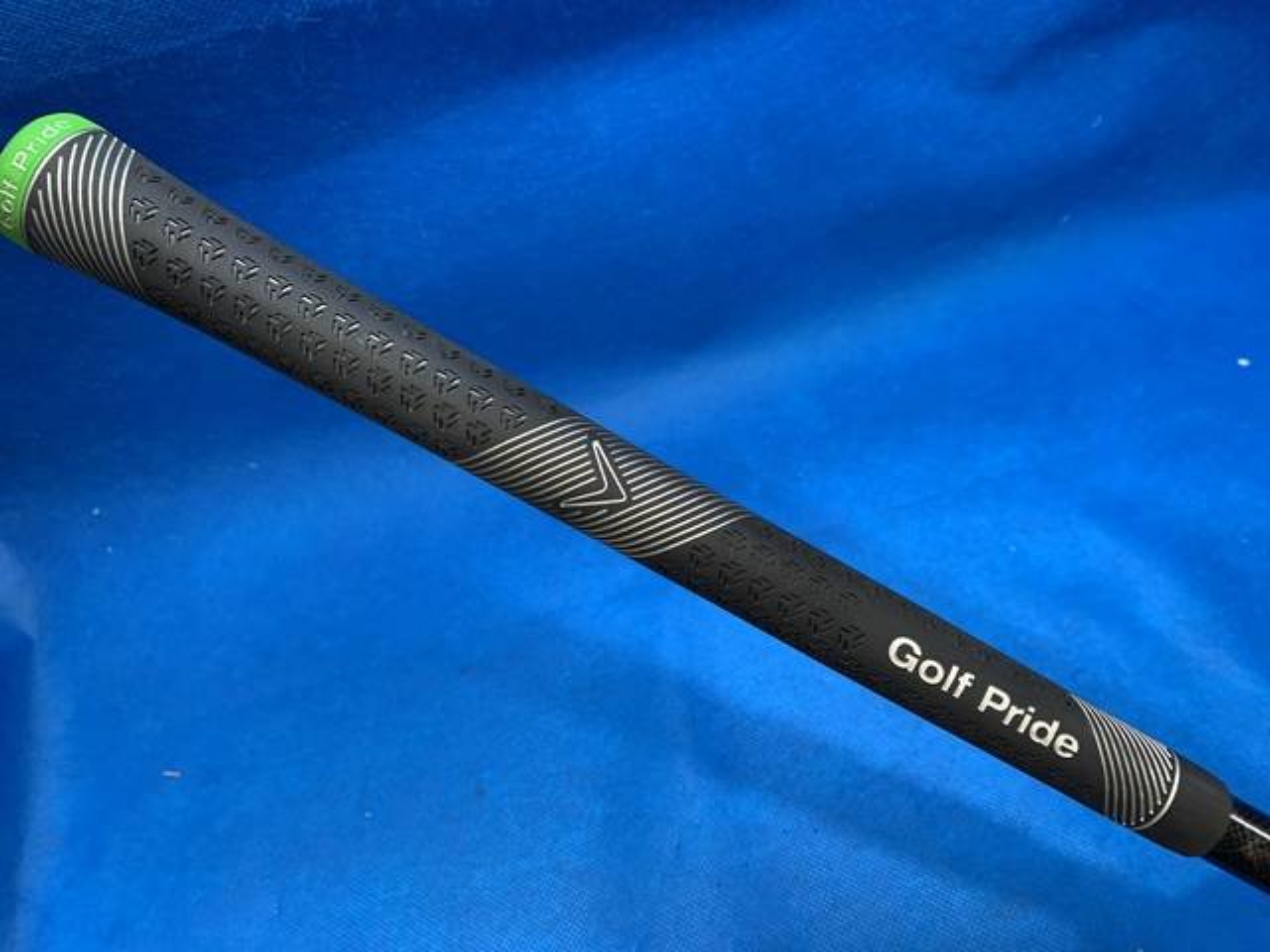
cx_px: 635
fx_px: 954
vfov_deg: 53.1
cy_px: 476
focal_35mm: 26
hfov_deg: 67.3
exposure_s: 1/60
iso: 125
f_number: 1.8
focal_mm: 4.25
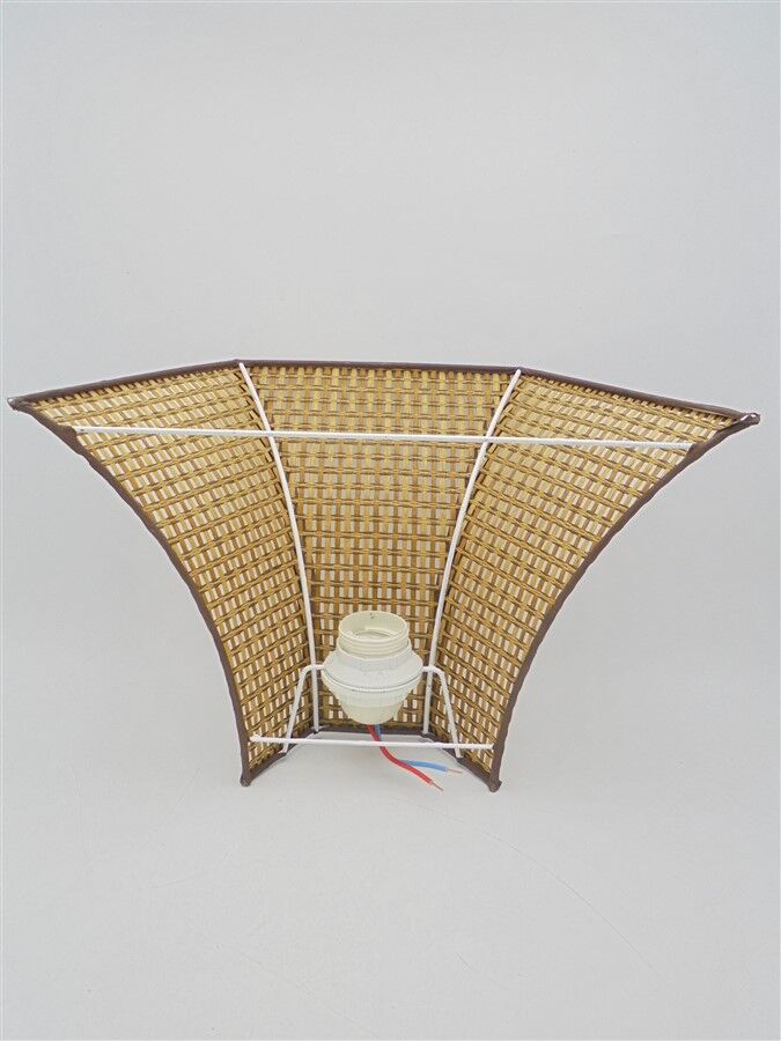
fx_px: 872
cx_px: 390
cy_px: 520
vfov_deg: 61.7
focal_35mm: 29
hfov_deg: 48.2
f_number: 3.7
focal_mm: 5.3
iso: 100
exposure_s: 1/50
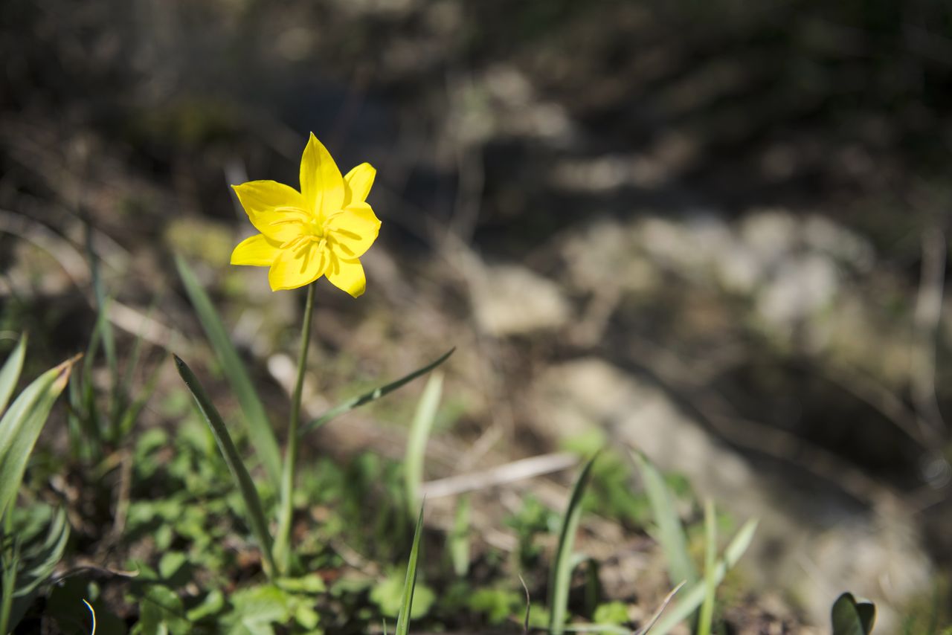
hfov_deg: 46.4
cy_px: 318
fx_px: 1111
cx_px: 476
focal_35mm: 42
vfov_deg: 31.9
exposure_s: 1/2500
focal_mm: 42
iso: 200
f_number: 2.8
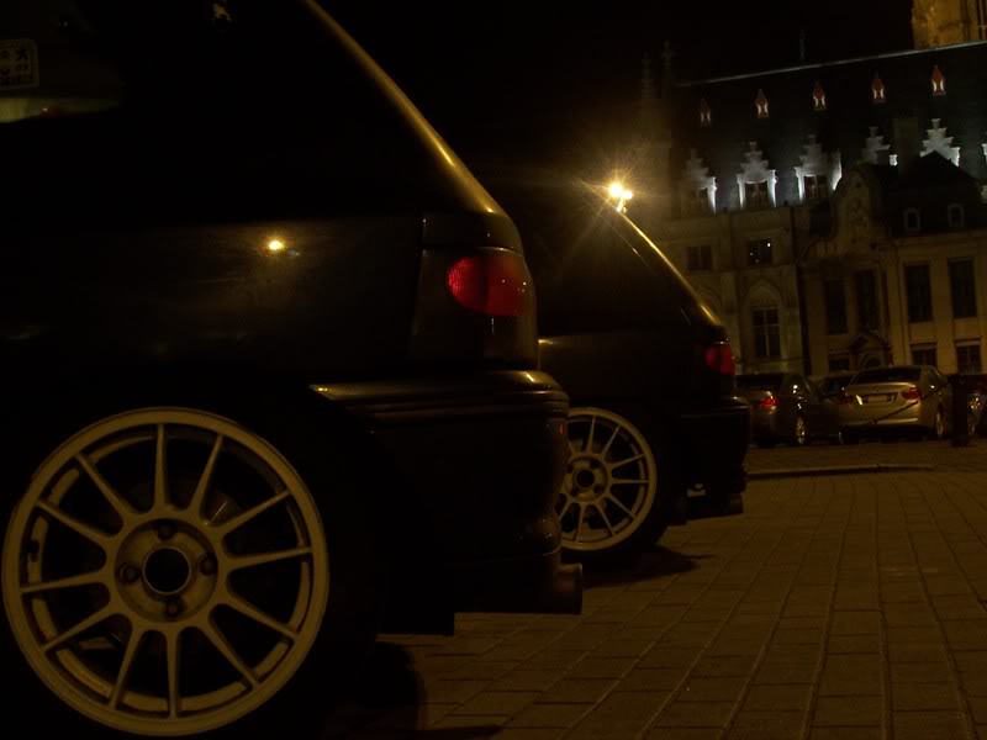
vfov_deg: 27.5
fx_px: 1511
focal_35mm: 53
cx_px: 494
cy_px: 370
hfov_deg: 36.2
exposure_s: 1/8
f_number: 3.4
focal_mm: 8.6
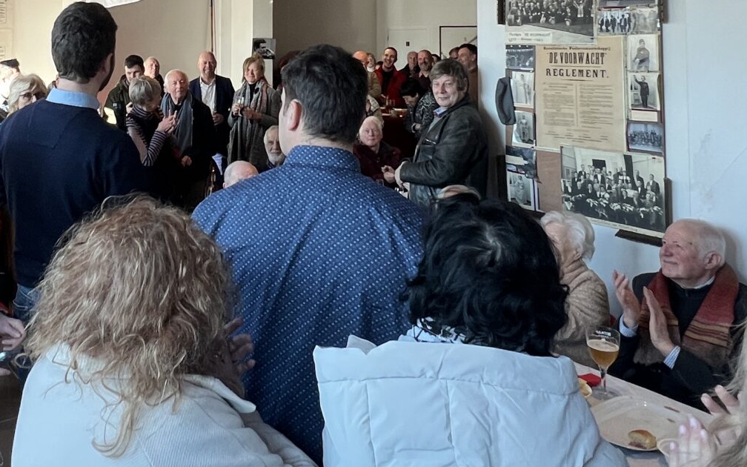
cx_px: 219
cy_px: 3
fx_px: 713
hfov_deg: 53.6
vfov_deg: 33.3
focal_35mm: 35
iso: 100
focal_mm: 1.57
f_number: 1.8
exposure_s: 1/100
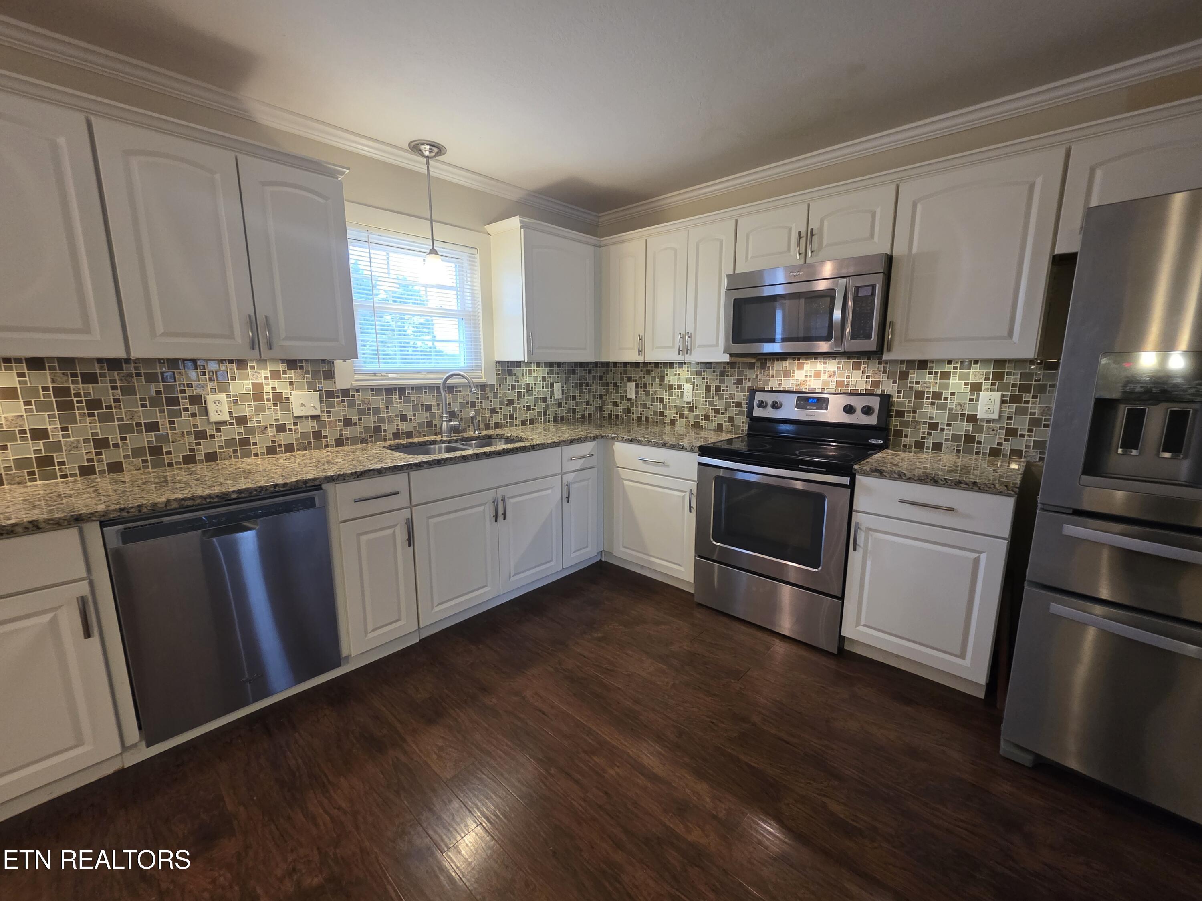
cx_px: 601
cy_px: 450
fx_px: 451
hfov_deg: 106.2
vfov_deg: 89.9
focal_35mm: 13
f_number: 1.9
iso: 400
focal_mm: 2.2
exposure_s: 1/60
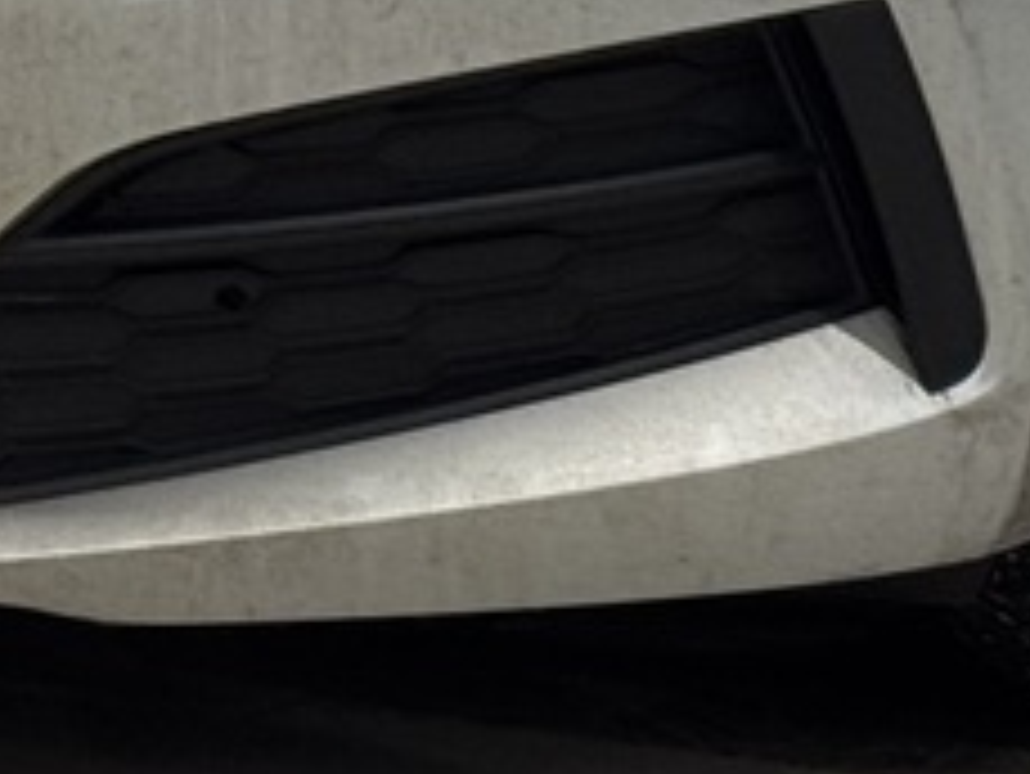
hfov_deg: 6.6
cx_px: 558
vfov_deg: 4.9
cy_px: -644
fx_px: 8991
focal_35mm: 302
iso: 80
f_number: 1.78
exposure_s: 1/83
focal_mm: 6.76
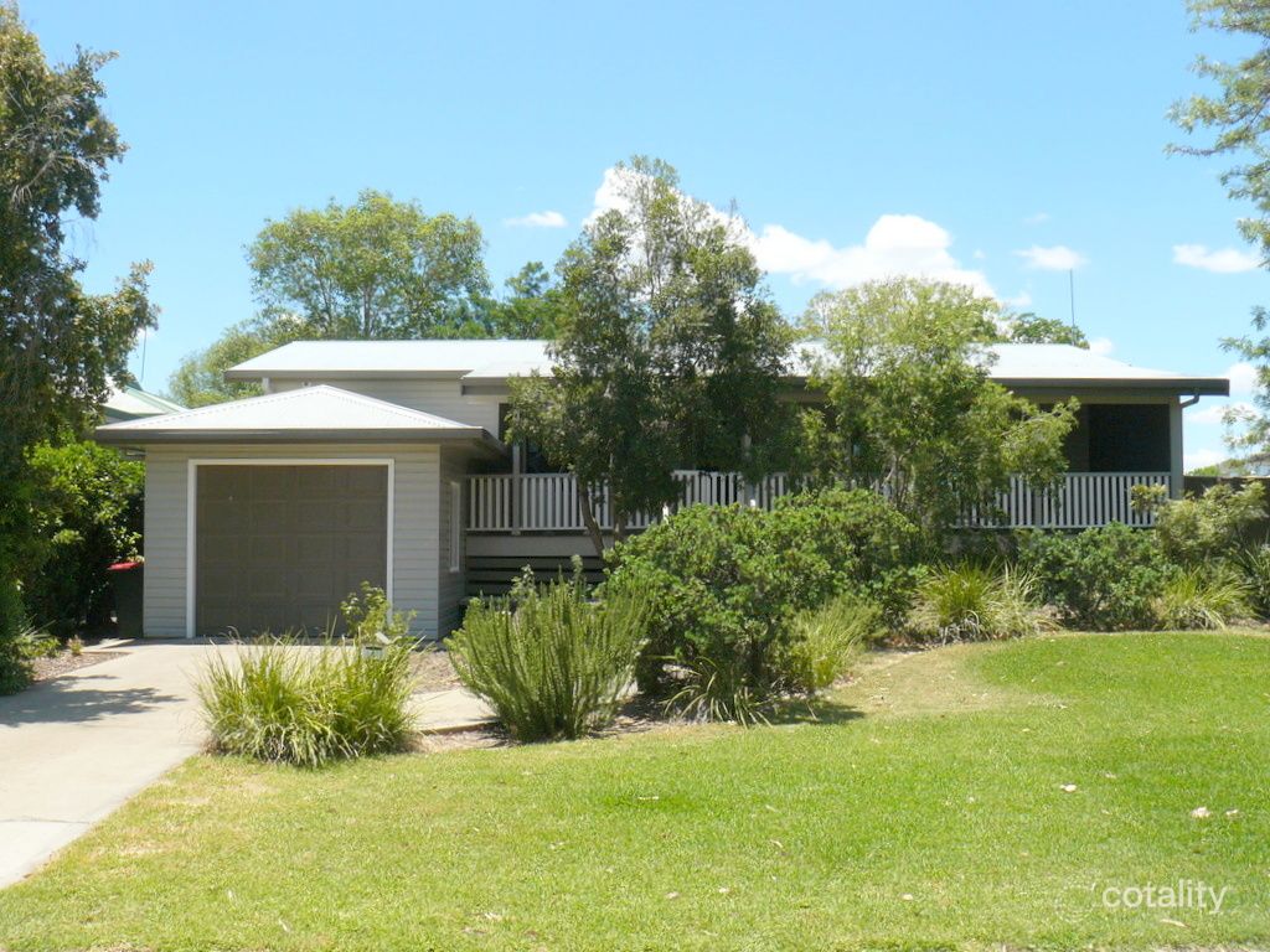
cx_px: 635
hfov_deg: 51.4
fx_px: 1321
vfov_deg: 39.7
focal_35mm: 36
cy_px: 476
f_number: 5.6
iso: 100
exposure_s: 1/320
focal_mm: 6
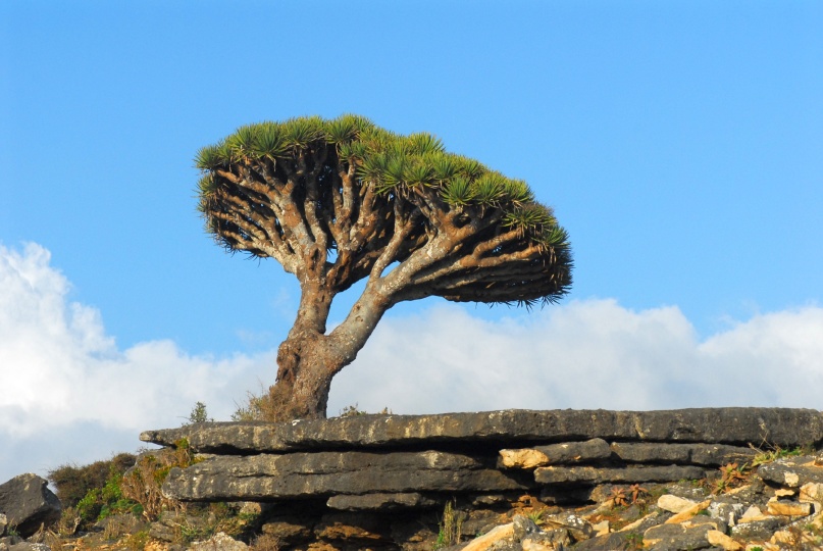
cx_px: 412
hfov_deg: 13.0
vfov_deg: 8.7
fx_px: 3604
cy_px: 276
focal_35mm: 158
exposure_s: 1/800
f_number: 10
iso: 400
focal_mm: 105
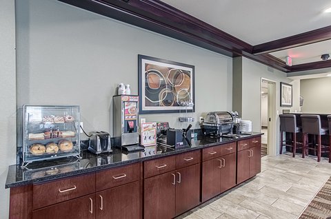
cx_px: 166
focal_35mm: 18
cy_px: 110
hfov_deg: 90.1
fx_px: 165
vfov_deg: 67.2
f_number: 8
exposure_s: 1/60
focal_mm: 12
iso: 400
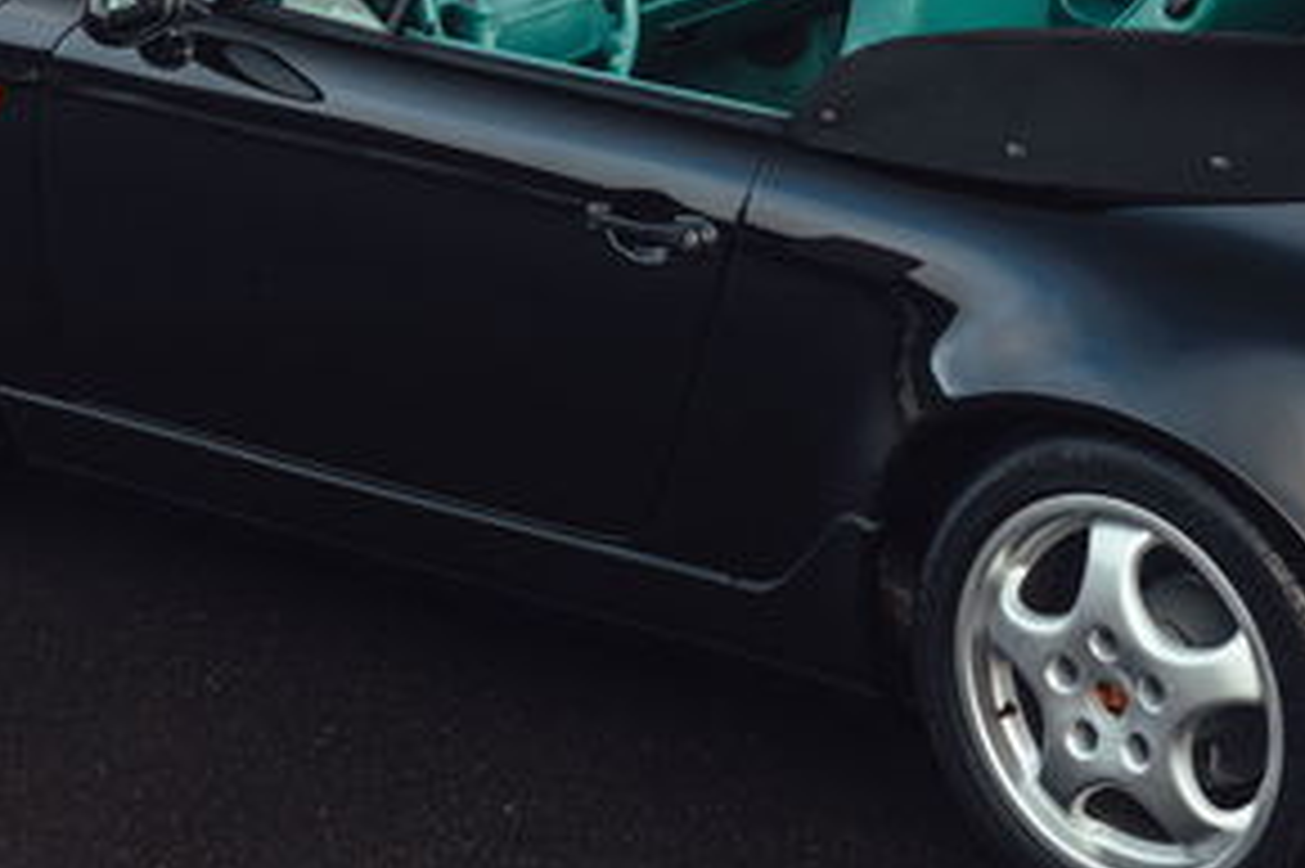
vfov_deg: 8.4
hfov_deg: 12.5
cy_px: 369
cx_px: 999
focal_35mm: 164
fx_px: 5941
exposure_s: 1/125
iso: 400
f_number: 5.6
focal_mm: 62
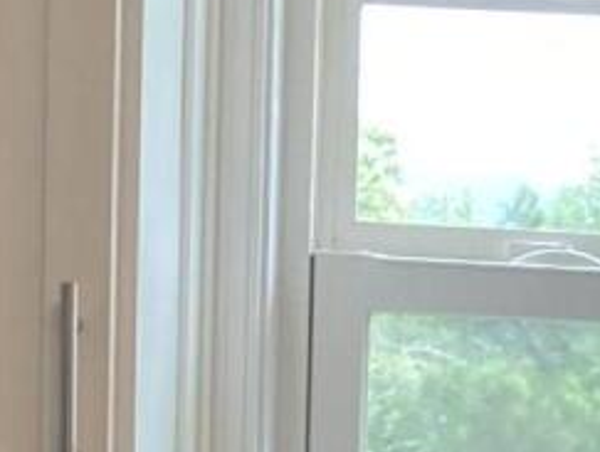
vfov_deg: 6.0
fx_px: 3993
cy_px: 1403
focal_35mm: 230
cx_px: 600
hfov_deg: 8.5
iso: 64
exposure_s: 1/60
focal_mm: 3.99
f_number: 1.8
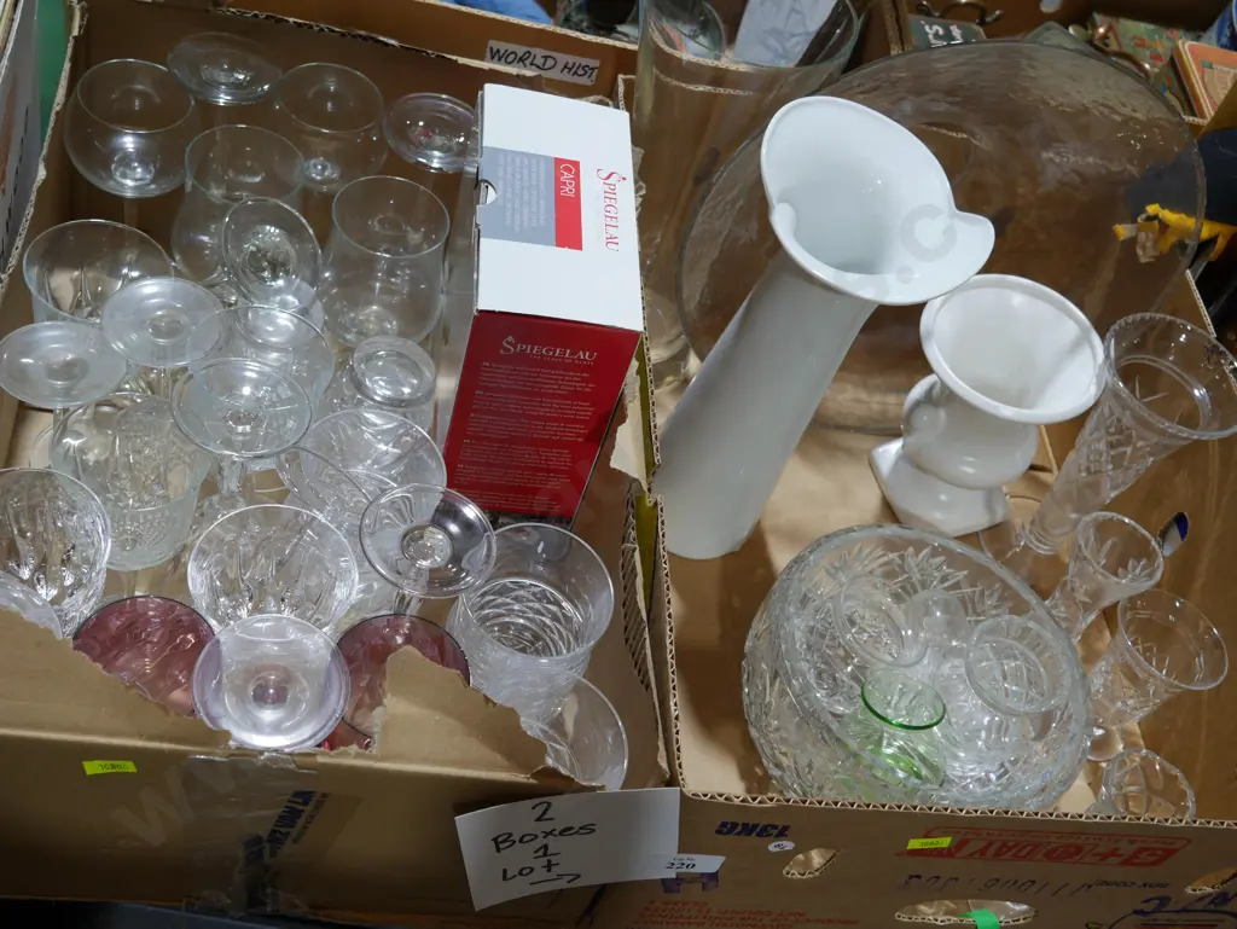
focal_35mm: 40
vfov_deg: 36.0
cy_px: 464
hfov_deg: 46.8
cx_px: 618
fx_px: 1430
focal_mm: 20
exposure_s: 1/60
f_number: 4.4
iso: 200
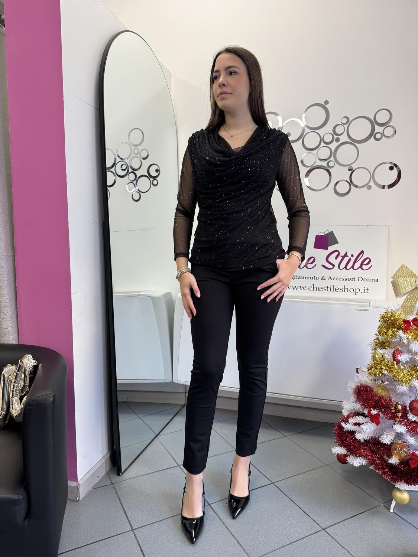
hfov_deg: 56.8
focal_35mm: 24
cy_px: 278
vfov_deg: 71.6
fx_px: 386
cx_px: 209
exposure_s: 1/100
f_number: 1.78
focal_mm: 6.76
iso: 100
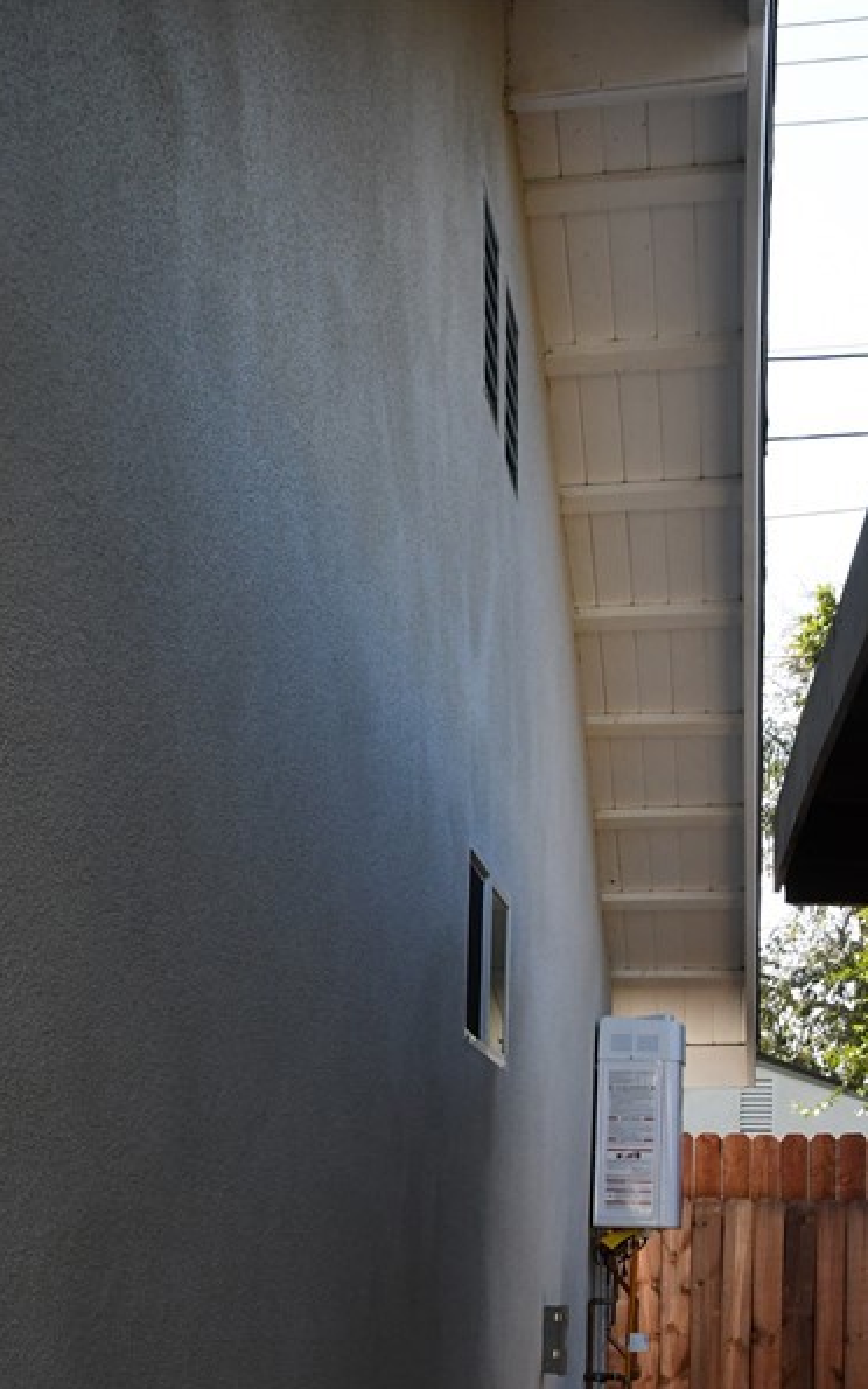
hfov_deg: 19.3
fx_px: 2535
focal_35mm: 67
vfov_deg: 29.3
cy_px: 1263
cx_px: 187
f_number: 11
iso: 1000
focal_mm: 24
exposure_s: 1/500
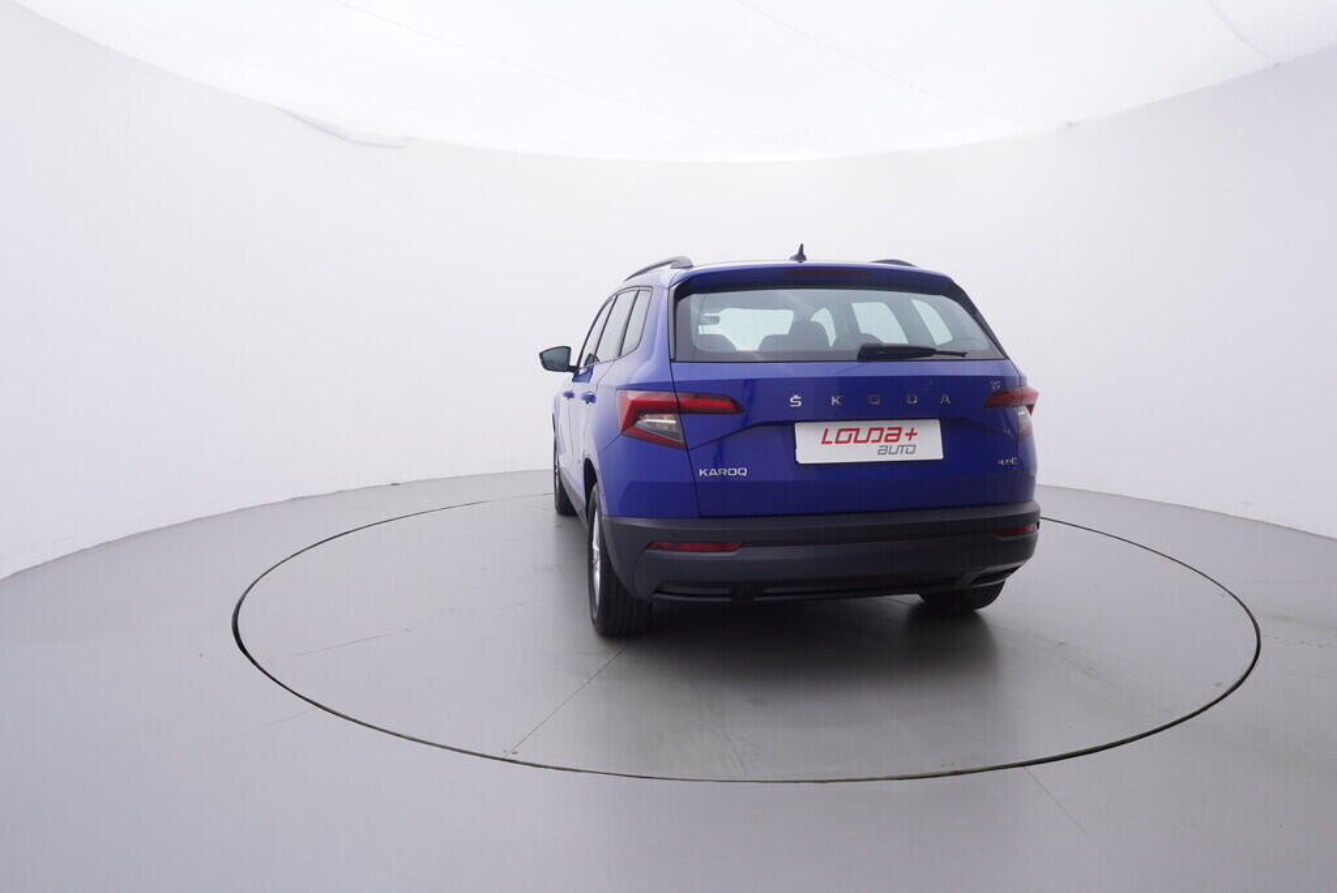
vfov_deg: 56.2
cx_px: 668
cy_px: 446
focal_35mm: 22
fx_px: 836
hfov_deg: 77.3
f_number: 5
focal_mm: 15
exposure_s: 1/80
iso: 200
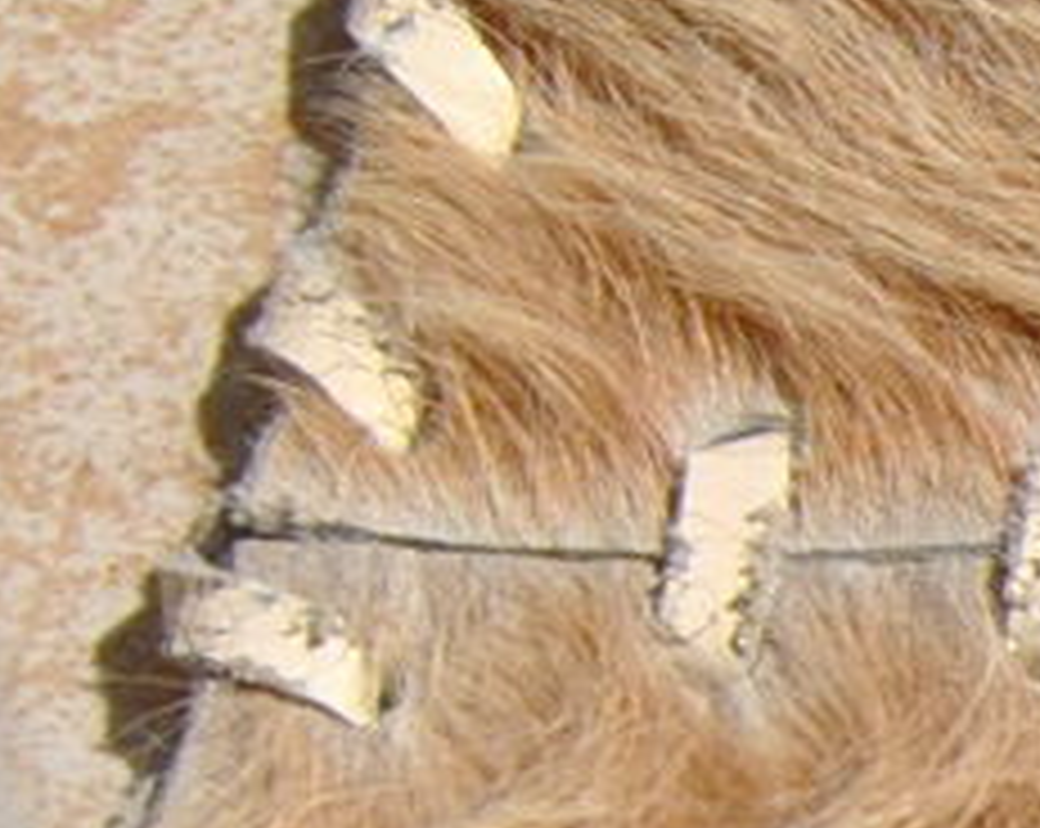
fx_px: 8727
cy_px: 1454
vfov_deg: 5.4
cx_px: 3440
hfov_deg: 6.1
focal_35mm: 284
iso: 100
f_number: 9
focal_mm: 24
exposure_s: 1/320
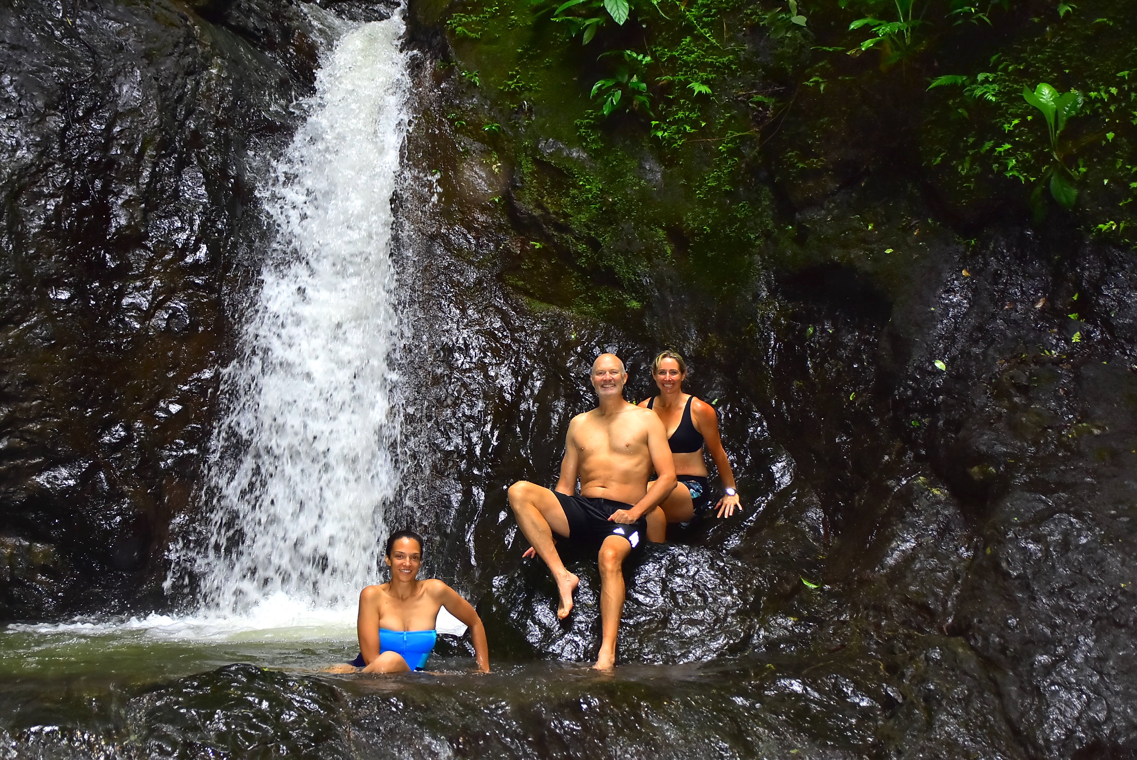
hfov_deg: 29.2
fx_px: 2181
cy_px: 380
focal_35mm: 69
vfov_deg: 19.8
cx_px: 568
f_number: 4.8
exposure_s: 1/250
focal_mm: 46
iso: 640
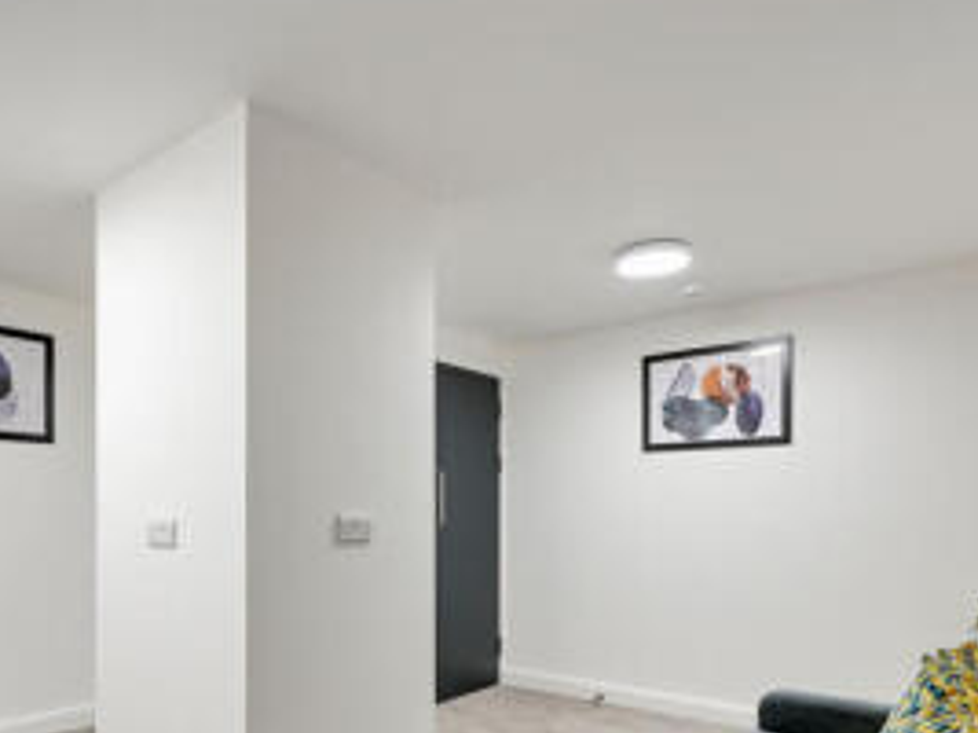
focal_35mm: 24
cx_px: 363
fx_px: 678
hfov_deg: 70.4
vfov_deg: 54.0
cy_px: 555
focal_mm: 14
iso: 200
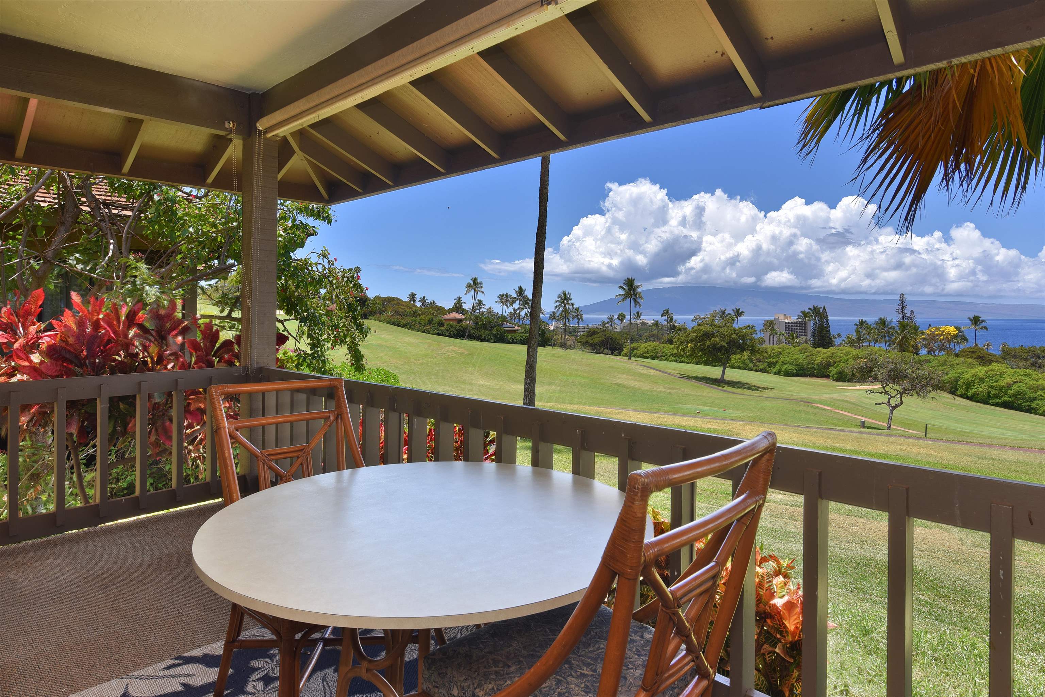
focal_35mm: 20
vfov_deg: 62.0
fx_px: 581
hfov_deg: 84.0
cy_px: 348
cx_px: 522
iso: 720
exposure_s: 1/60
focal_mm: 20
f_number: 16
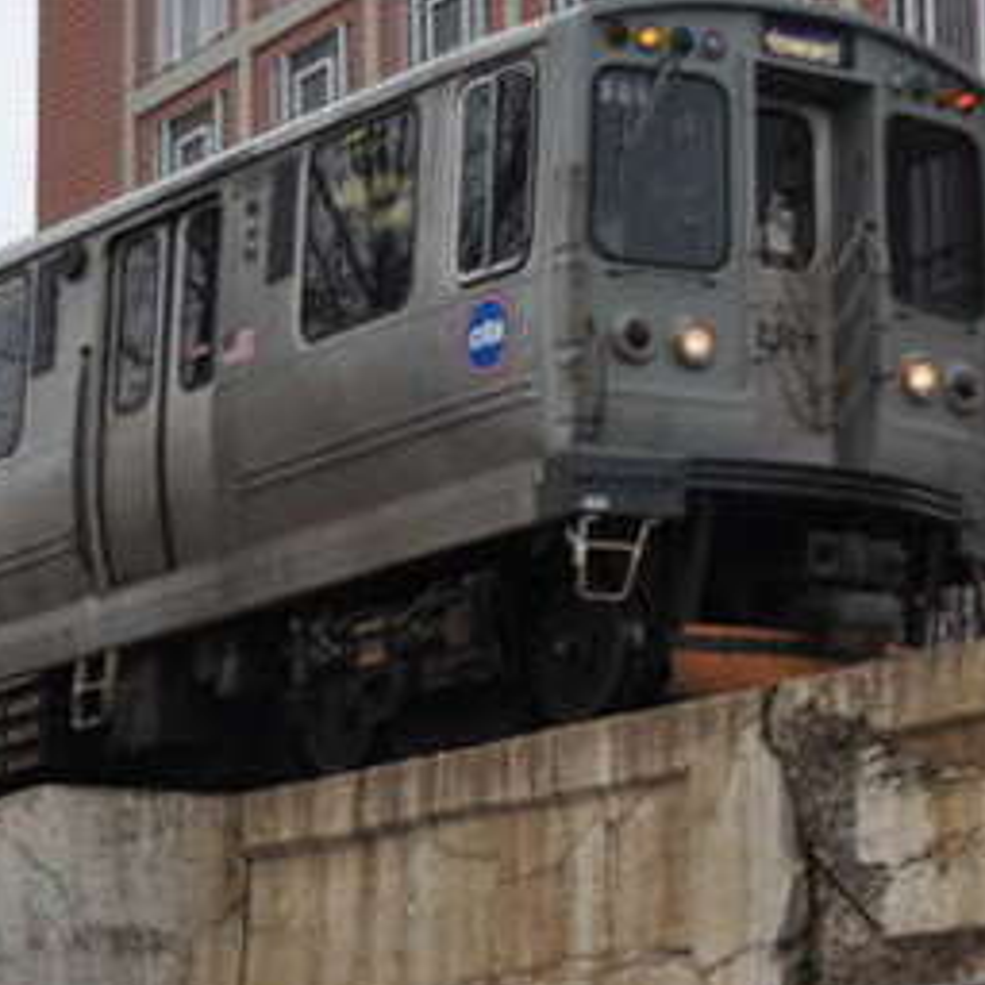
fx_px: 4861
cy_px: 341
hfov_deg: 11.6
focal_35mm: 151
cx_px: 531
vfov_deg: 11.6
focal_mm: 38
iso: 200
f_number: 5
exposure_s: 1/200
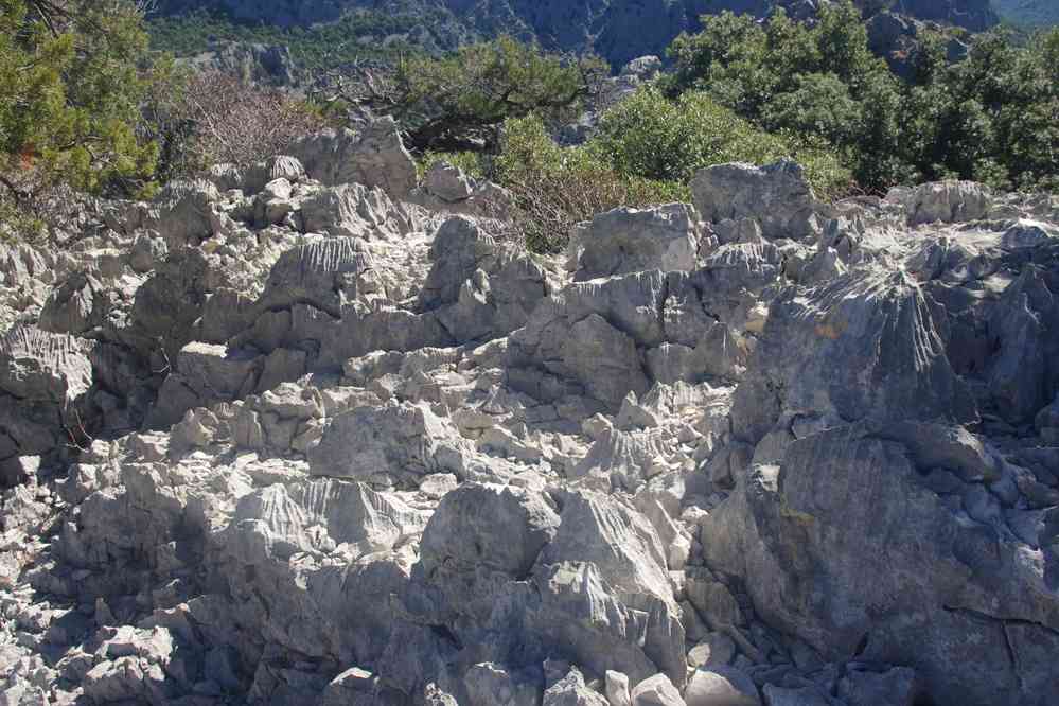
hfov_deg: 55.1
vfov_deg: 38.4
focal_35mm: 34
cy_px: 353
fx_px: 1015
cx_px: 530
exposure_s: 1/60
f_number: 11
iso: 200
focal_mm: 23
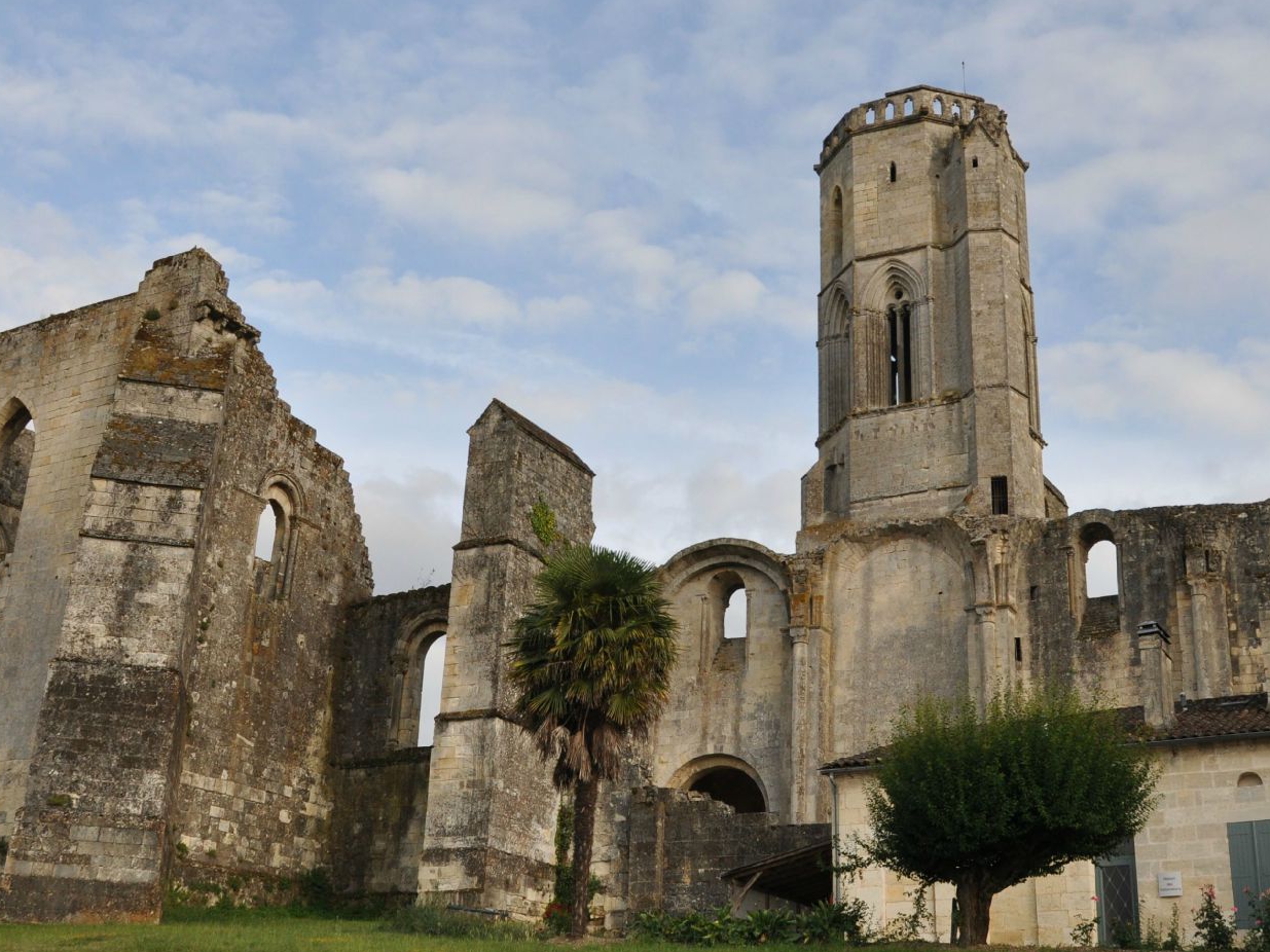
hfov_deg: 43.8
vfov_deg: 33.4
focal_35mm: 43
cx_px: 714
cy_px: 350
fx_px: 1577
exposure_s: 1/1250
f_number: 5.6
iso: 400
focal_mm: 18
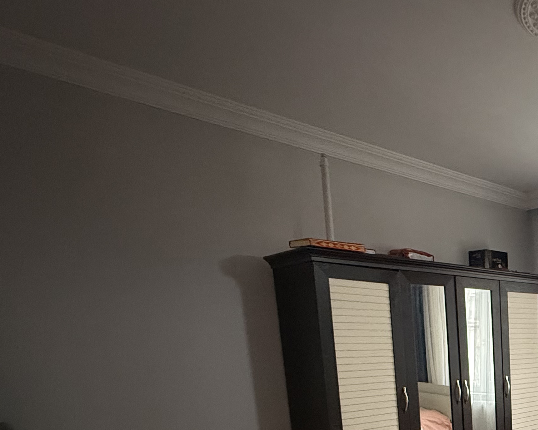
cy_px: 431
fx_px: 509
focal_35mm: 32
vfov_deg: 40.2
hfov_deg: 43.9
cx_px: 582
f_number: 2.2
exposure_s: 1/50
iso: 500
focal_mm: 2.22
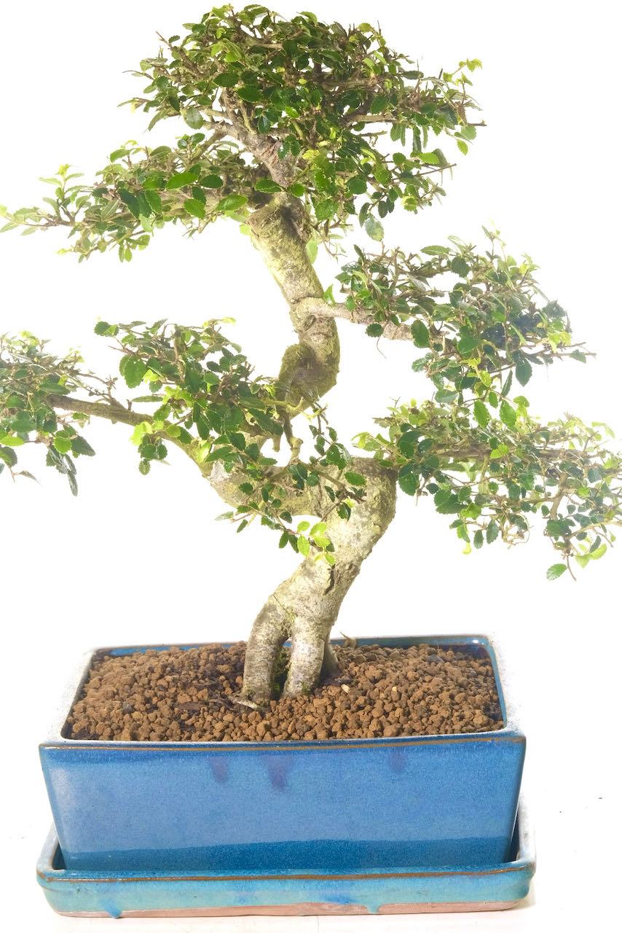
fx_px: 2150
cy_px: 466
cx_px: 311
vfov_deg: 24.5
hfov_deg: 16.5
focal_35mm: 83
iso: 2000
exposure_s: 1/15
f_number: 13
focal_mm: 55
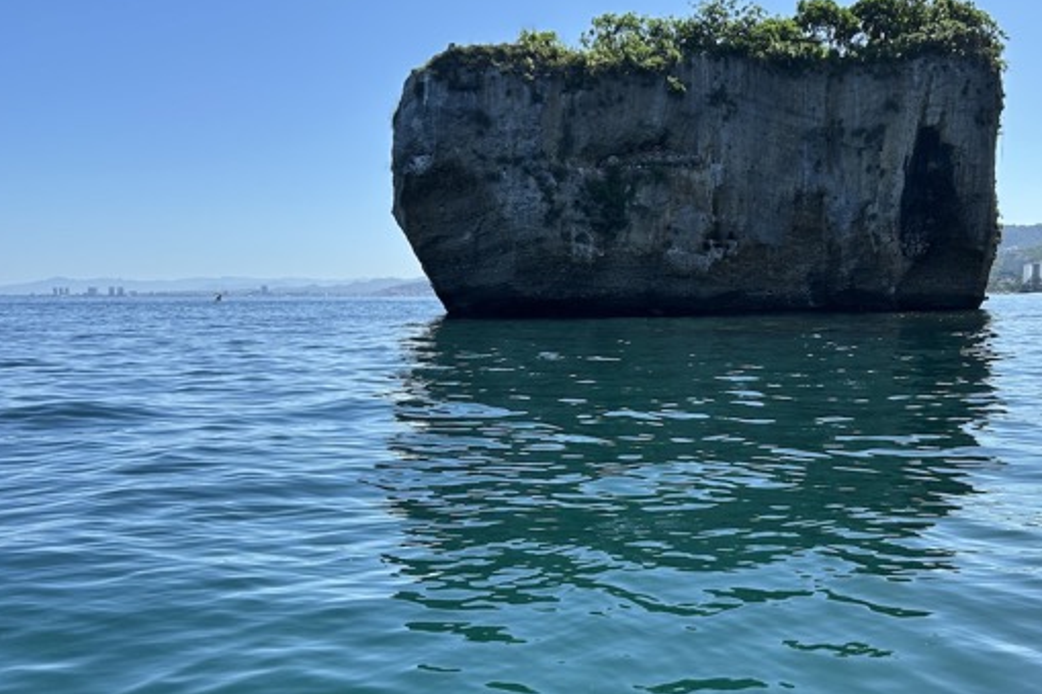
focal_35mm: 34
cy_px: 403
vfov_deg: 38.8
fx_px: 984
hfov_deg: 55.4
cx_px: 631
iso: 50
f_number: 1.5
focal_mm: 5.7
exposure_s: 1/2915
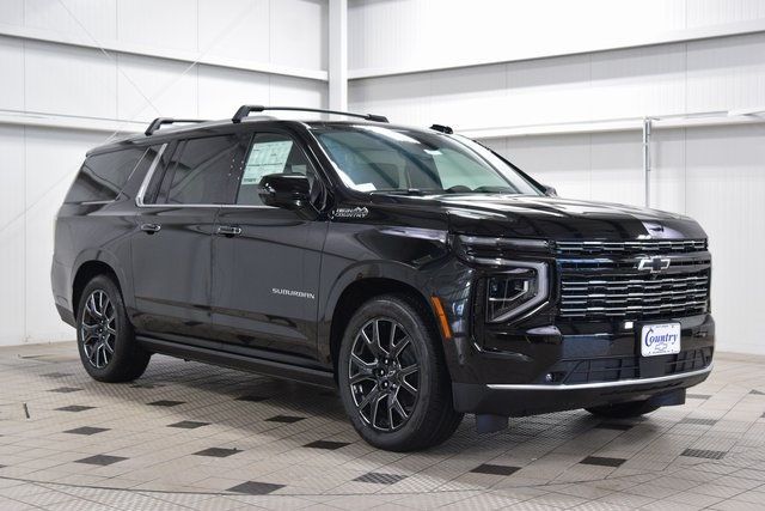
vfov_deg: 25.1
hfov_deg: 36.9
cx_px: 382
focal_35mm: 54
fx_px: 1148
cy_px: 256
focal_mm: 36
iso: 1600
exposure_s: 1/60
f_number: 5
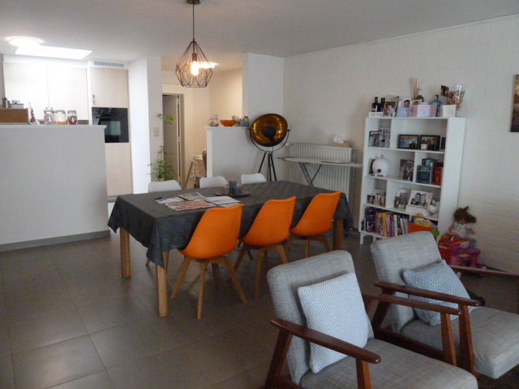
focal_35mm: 25
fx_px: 375
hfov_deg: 69.4
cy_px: 194
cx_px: 260
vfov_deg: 54.9
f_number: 3.3
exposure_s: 1/60
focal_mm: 4.1
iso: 800
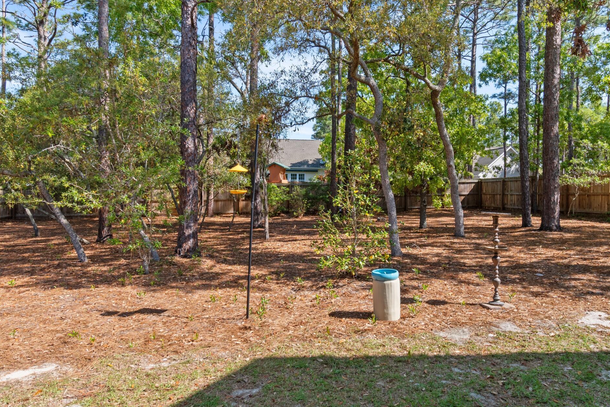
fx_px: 407
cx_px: 336
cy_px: 192
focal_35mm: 24
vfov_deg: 53.1
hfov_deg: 73.5
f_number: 5
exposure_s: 1/100
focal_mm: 10
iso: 100
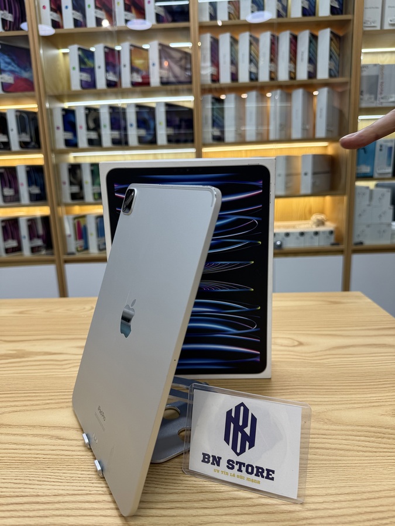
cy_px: 263
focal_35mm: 24
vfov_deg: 71.6
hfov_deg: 56.8
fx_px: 365
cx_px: 198
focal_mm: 6.76
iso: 64
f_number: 1.78
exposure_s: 1/120
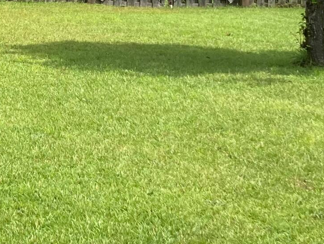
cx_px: 0
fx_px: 1077
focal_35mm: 115
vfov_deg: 12.7
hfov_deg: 16.7
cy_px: -3
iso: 20
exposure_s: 1/1736
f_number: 1.8
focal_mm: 3.99
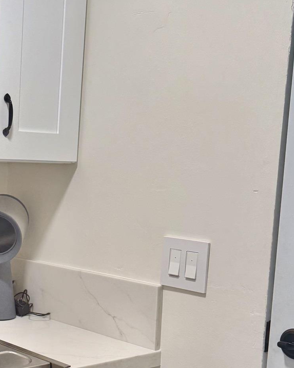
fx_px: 631
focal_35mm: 58
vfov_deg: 32.2
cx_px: -22
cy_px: 245
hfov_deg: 24.6
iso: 100
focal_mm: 6.76
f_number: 1.78
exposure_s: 1/120
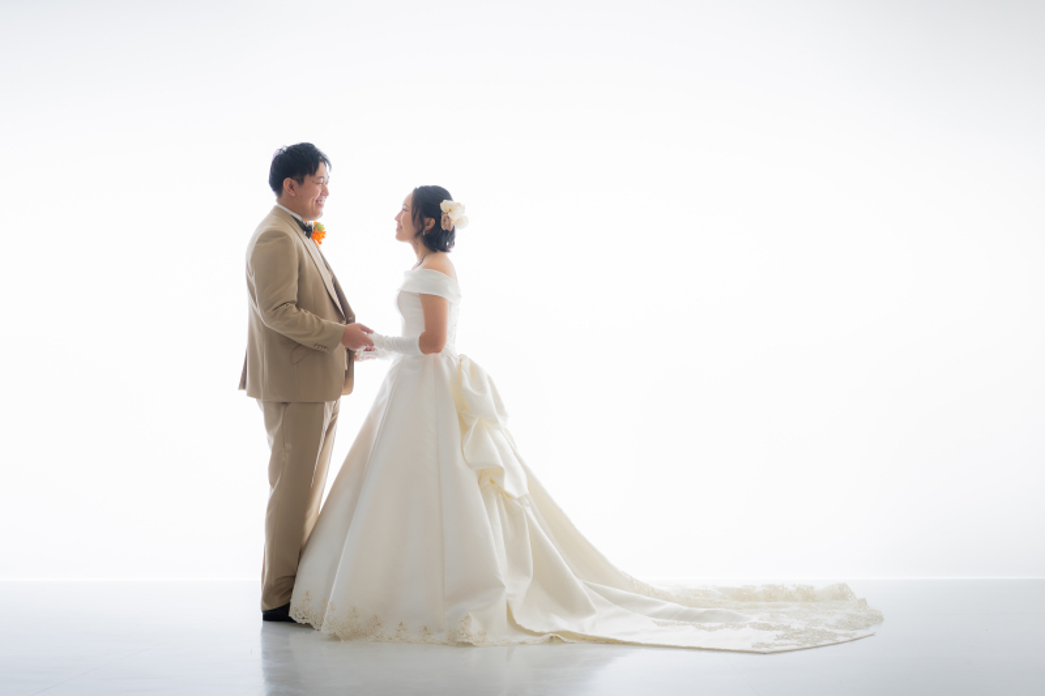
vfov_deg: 24.6
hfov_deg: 36.3
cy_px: 348
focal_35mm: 55
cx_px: 522
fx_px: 1596
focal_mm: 55
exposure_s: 1/125
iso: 200
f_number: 3.2
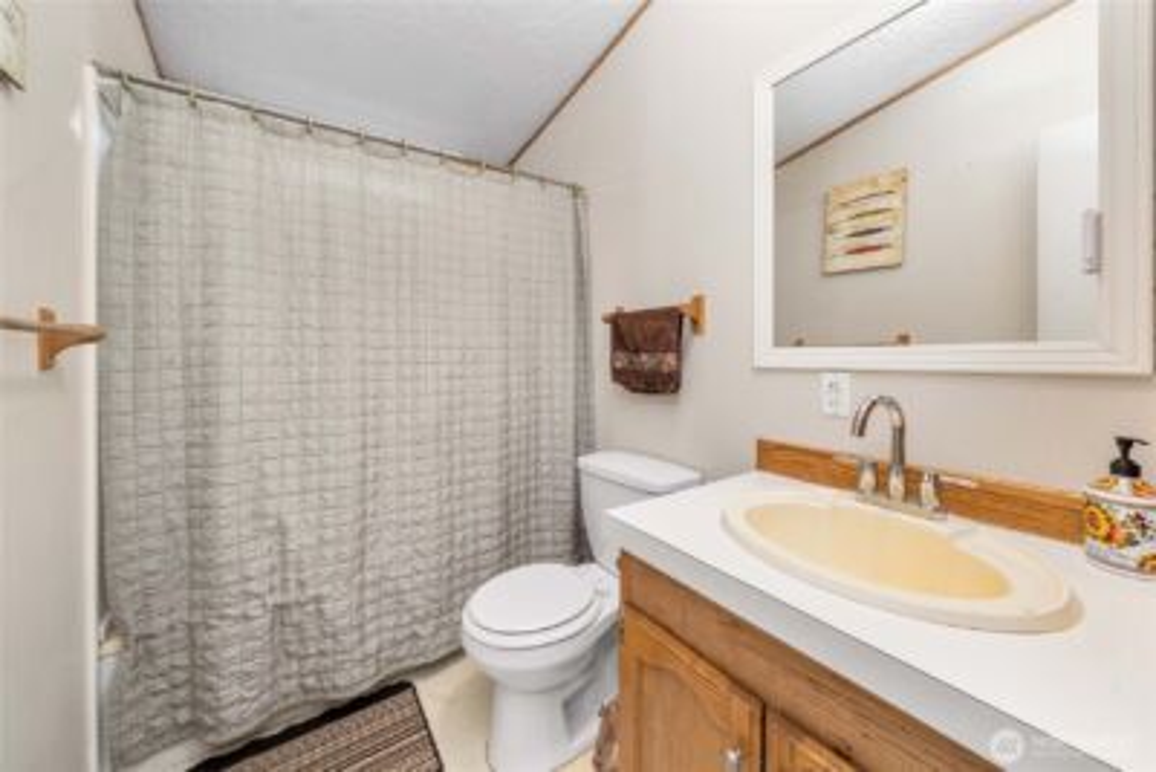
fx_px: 385
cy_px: 386
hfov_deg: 112.6
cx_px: 578
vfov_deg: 90.1
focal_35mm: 12
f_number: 7.1
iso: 1000
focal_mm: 12
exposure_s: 1/3
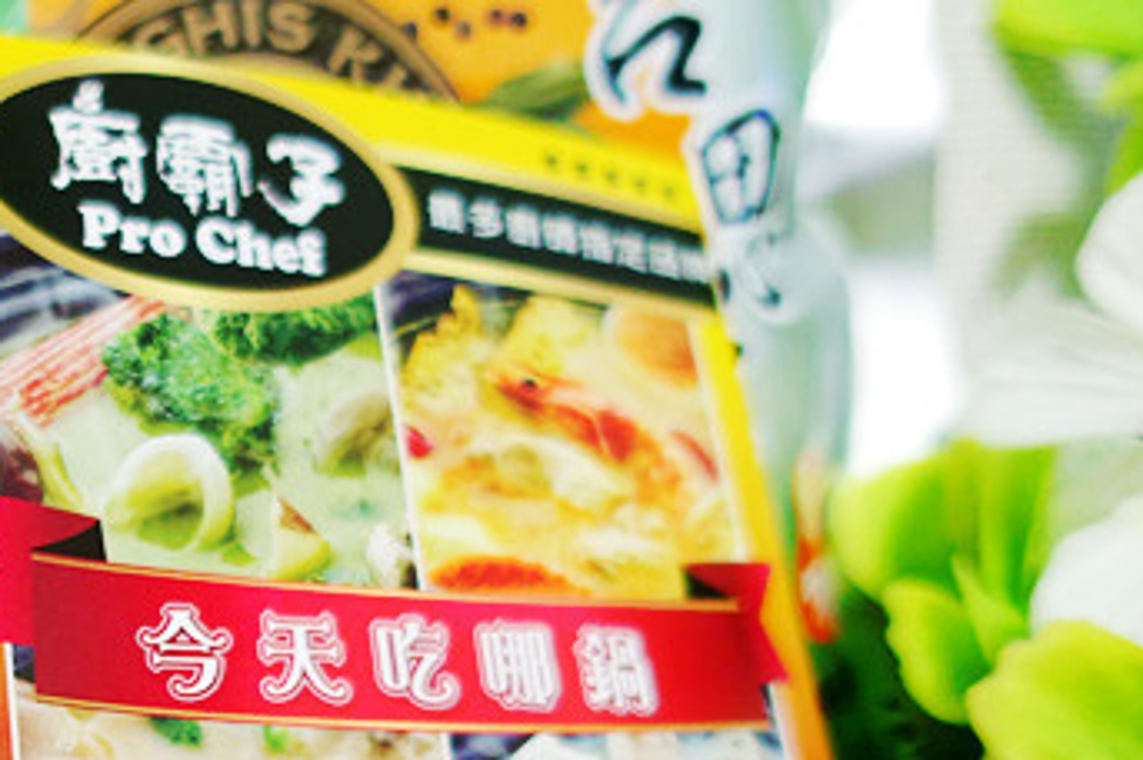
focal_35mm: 56
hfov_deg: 31.2
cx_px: -150
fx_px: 1776
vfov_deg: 23.2
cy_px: 755
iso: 160
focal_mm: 8.8
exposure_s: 1/30
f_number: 1.8
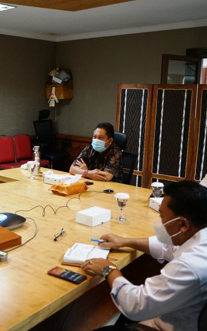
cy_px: 166
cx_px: 48
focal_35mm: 43
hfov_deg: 29.3
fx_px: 388
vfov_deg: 46.2
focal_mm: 28
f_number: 3.5
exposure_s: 1/160
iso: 2500
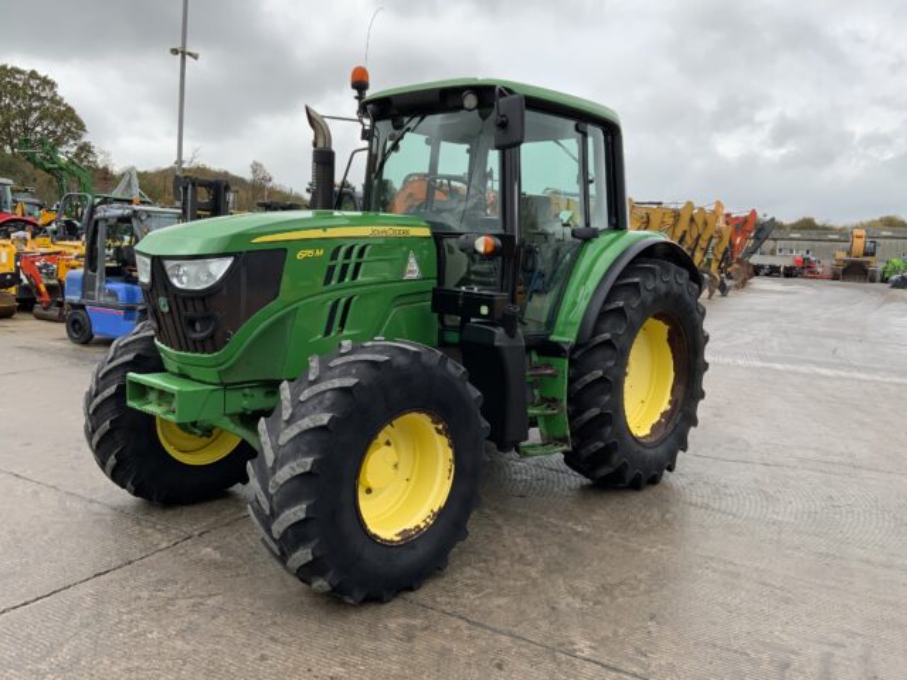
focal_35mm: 29
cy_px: 340
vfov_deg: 48.2
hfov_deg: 61.7
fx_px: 760
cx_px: 454
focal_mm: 3
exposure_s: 1/286
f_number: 1.8
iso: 16
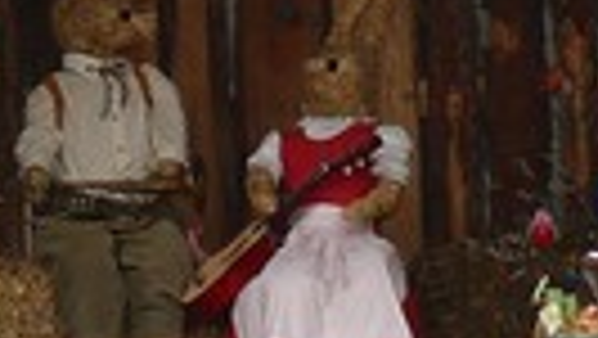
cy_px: -158
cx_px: 306
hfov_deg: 9.2
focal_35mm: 233
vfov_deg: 5.2
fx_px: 3697
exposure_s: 1/125
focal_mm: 8
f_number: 2.8
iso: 100
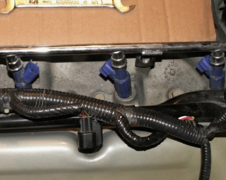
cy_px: 87
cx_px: 64
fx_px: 454
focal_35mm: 68
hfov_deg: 27.6
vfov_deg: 22.5
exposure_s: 1/40
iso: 160
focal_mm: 6.55
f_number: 2.8
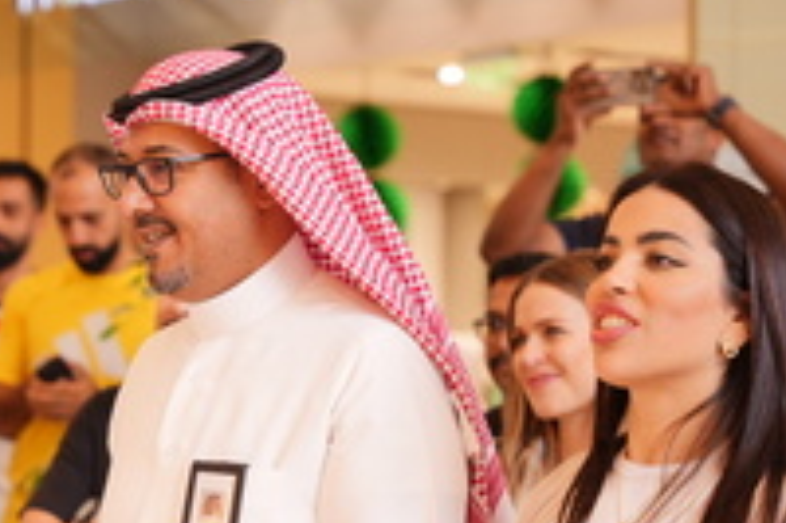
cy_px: 415
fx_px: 3490
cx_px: 63
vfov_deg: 8.5
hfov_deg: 12.7
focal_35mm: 160
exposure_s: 1/160
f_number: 2.8
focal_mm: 70
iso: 500
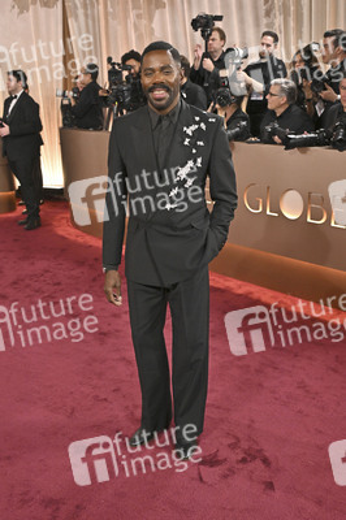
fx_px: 578
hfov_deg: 33.3
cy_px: 260
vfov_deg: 48.5
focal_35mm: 40
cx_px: 173
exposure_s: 1/320
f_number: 5
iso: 2500
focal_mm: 40
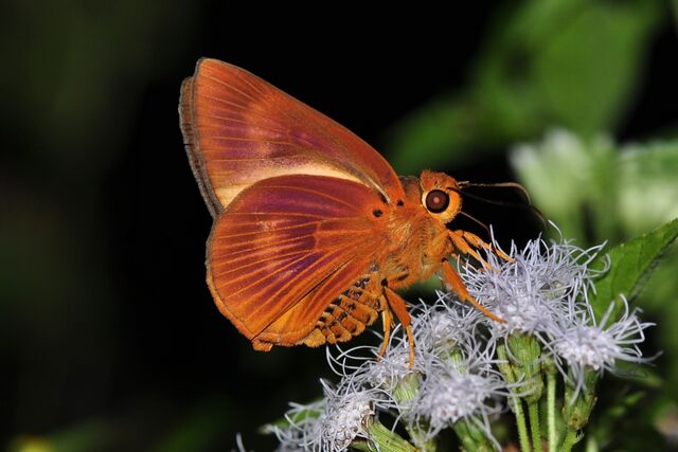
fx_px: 2543
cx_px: 339
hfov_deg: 15.2
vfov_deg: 10.2
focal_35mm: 135
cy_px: 226
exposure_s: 1/200
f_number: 9
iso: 200
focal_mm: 90
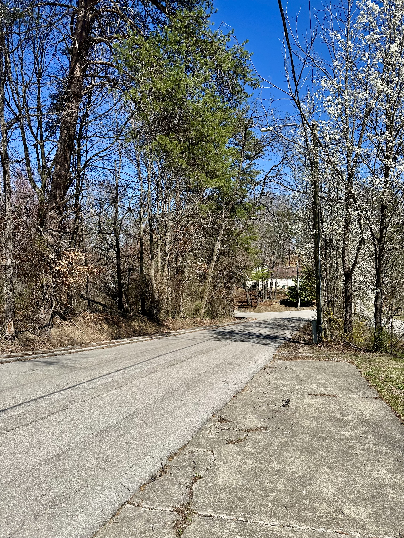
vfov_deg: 71.6
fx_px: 373
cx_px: 202
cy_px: 269
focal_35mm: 24
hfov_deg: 56.8
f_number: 1.78
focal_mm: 6.86
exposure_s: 1/4348
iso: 80
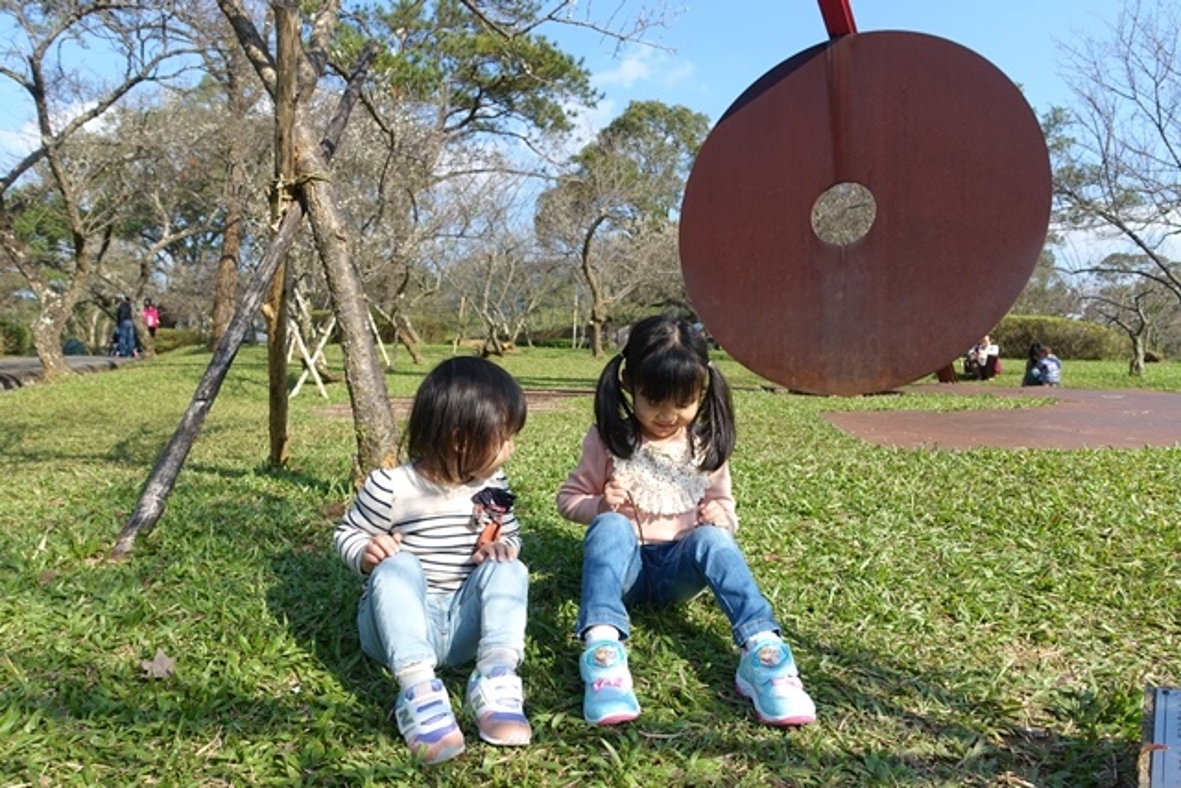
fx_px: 787
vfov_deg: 53.2
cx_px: 590
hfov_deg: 73.7
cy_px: 394
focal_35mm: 24
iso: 125
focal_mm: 8.8
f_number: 3.2
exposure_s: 1/800
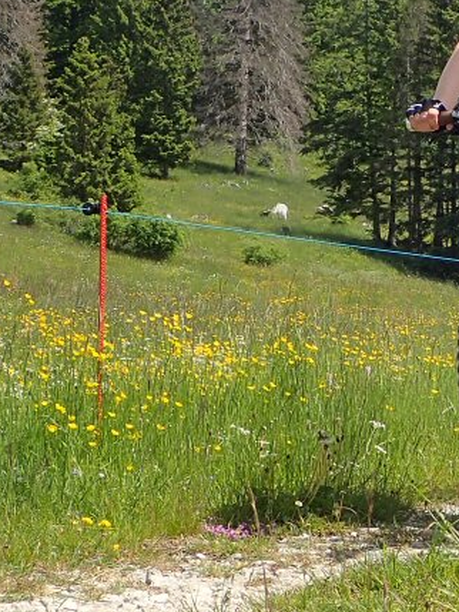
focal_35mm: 118
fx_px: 2085
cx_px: 547
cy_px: 275
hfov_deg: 12.3
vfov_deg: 16.7
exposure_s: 1/640
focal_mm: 6.86
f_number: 3.5
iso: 100
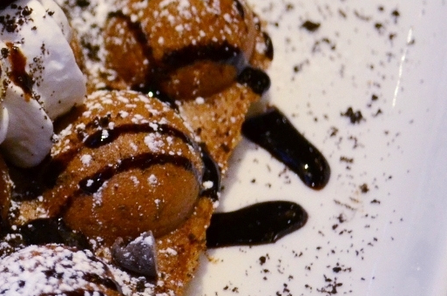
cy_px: 75
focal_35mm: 187
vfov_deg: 7.3
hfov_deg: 10.4
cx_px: -326
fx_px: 2318
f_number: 5.6
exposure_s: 1/100
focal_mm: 32
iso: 2000
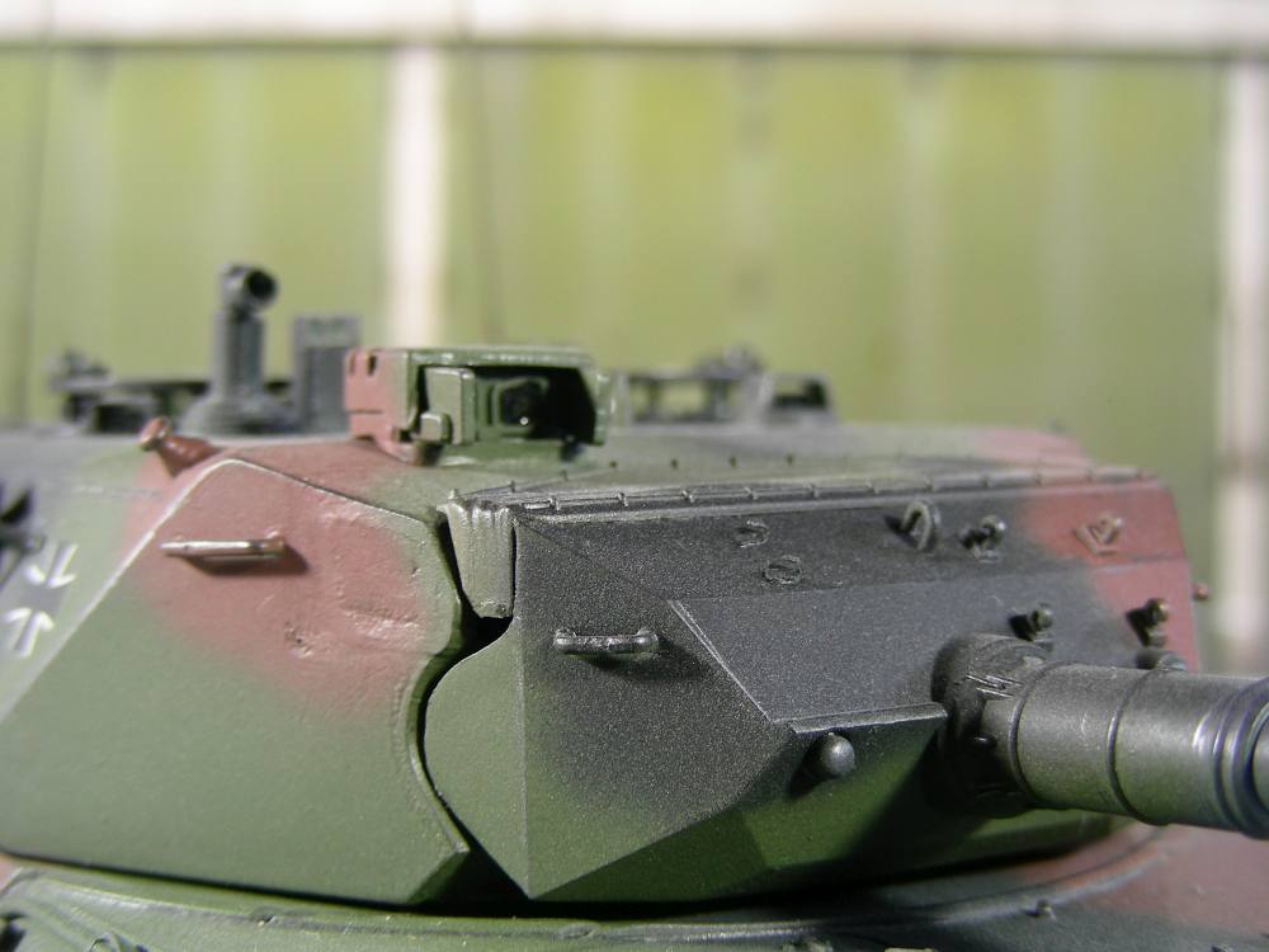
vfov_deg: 21.0
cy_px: 476
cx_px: 634
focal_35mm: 70
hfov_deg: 27.8
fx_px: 2566
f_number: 3.5
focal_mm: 11.7
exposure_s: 1/5.4
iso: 50
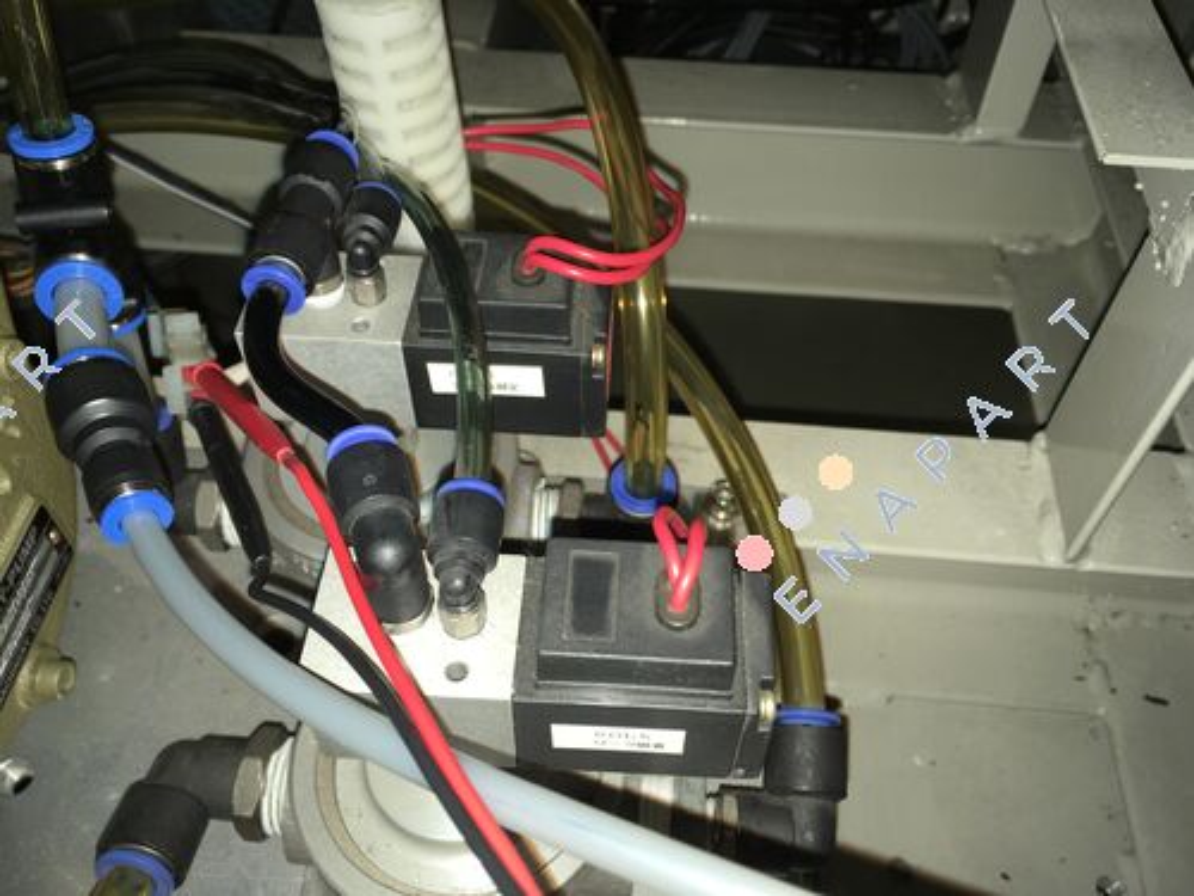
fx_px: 1000
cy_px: 448
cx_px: 597
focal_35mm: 29
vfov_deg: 48.2
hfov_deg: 61.7
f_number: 2.2
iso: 25
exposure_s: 1/33
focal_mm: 4.15
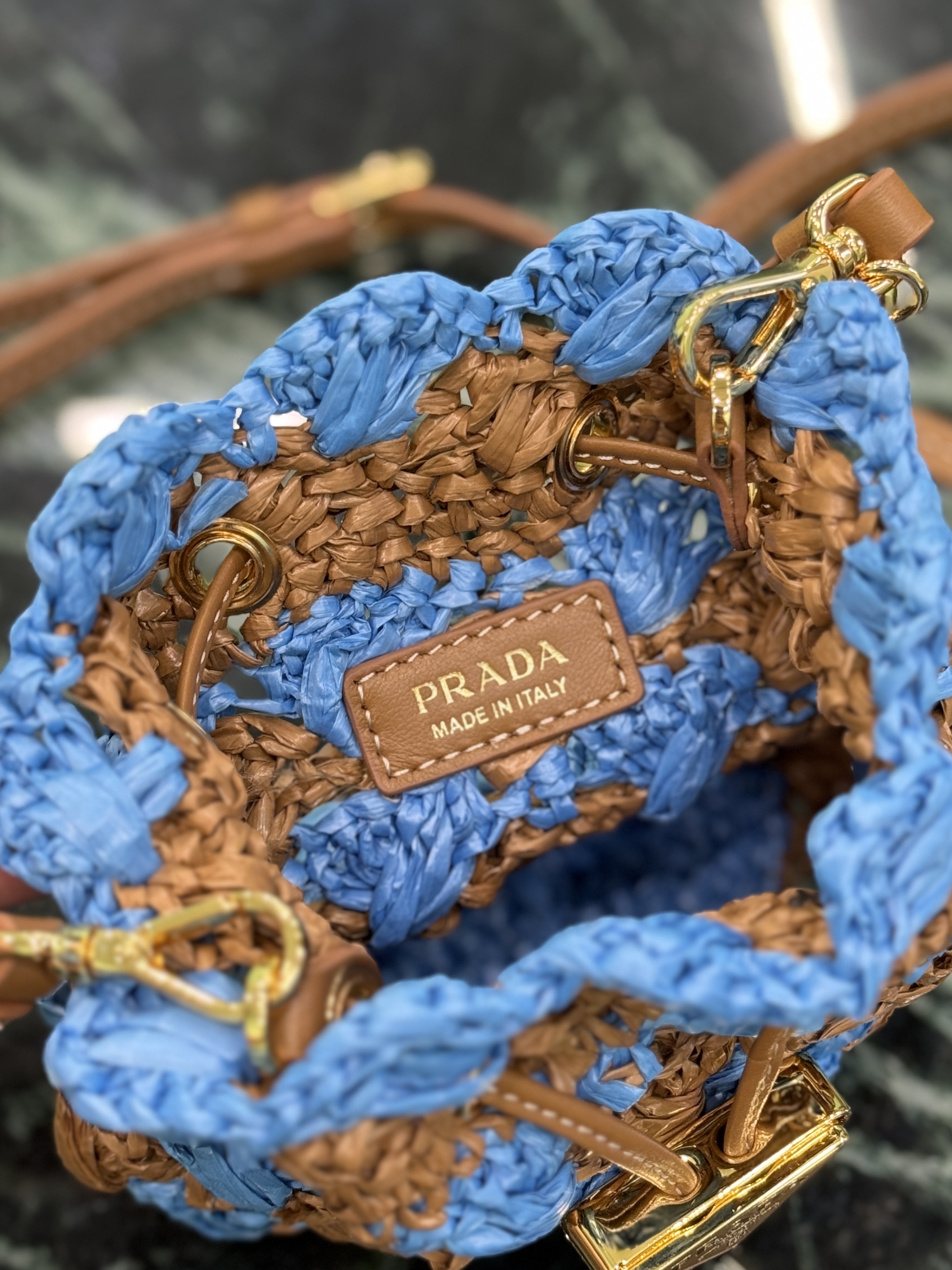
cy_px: 635
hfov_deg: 30.3
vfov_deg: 39.7
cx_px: 476
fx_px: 1760
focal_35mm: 48
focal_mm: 6.76
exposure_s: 1/60
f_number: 1.78
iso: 125
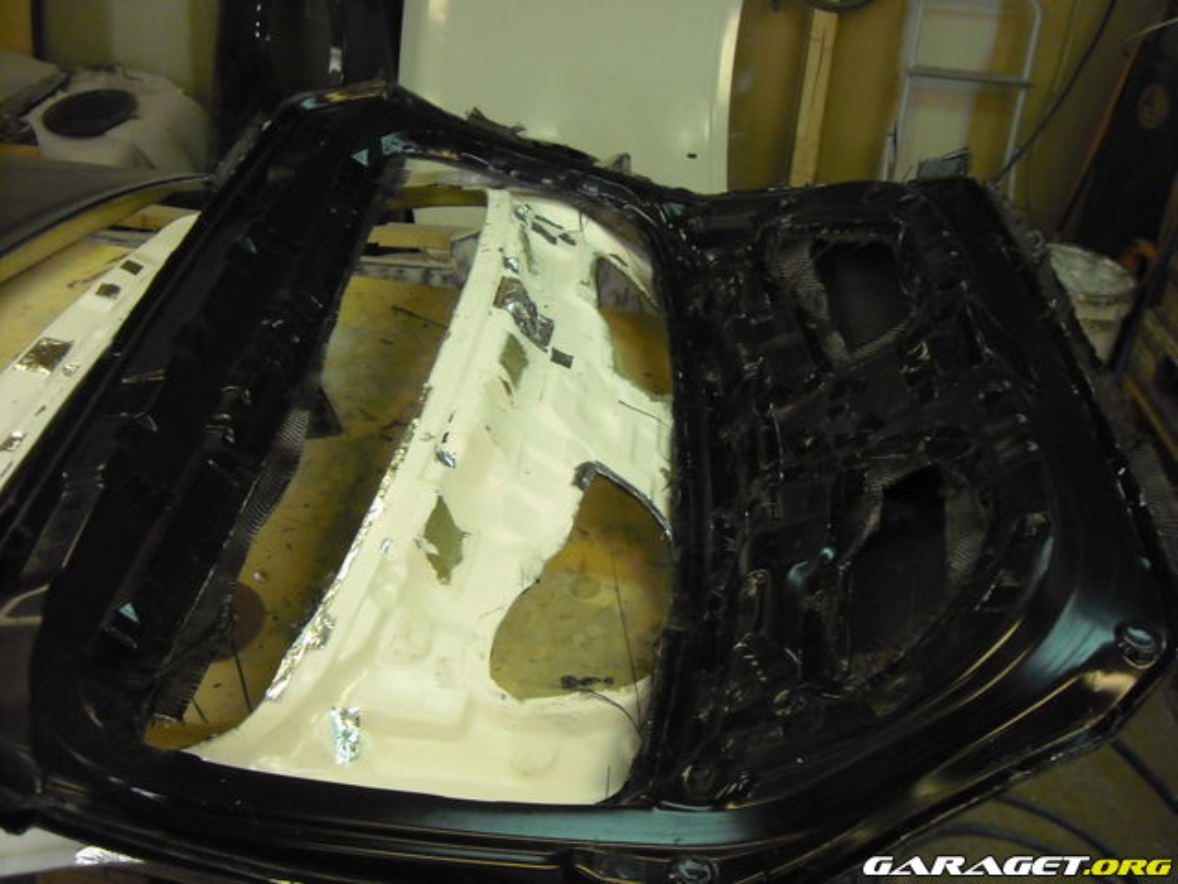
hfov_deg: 50.1
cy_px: 442
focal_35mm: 37
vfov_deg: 38.7
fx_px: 1259
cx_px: 589
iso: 320
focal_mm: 6.2
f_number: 2.7
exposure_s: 1/60
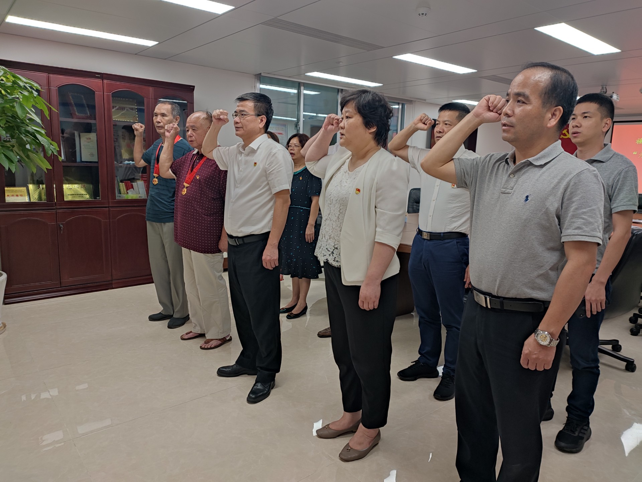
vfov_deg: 54.9
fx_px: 464
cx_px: 321
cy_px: 241
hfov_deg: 69.4
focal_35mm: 25
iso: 236
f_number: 1.75
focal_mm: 5.96
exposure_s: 1/33
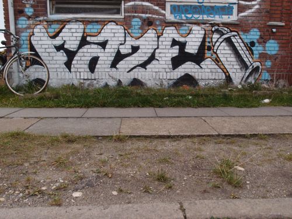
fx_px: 270
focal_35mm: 32
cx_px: 146
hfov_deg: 56.8
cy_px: 110
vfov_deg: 44.2
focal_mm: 6.87
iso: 100
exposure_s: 1/250
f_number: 2.5
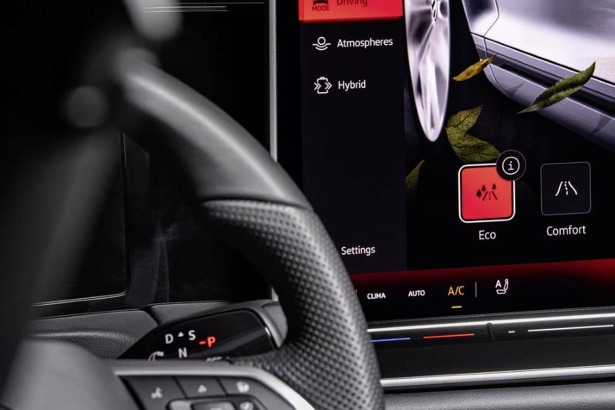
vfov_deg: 4.9
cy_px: 147
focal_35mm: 283
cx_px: 526
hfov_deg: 7.3
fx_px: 4835
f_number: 9
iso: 1000
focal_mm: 160
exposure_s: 1/160
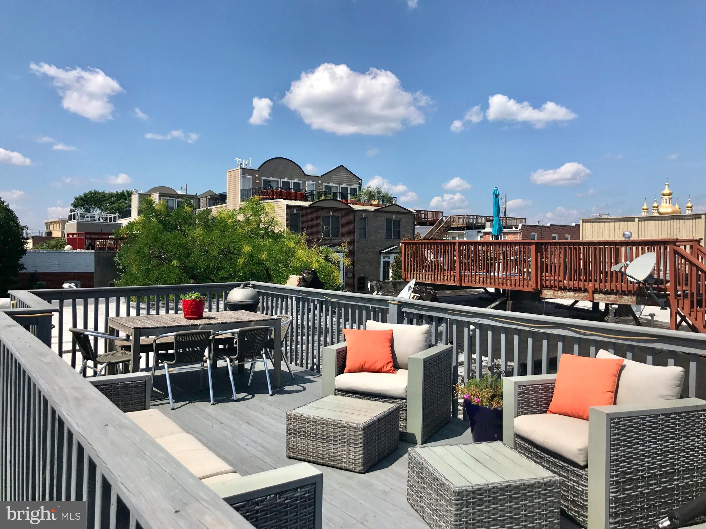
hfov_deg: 63.4
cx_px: 353
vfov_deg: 49.7
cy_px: 264
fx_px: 571
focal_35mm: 28
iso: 20
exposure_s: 1/2907
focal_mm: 3.99
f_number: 1.8
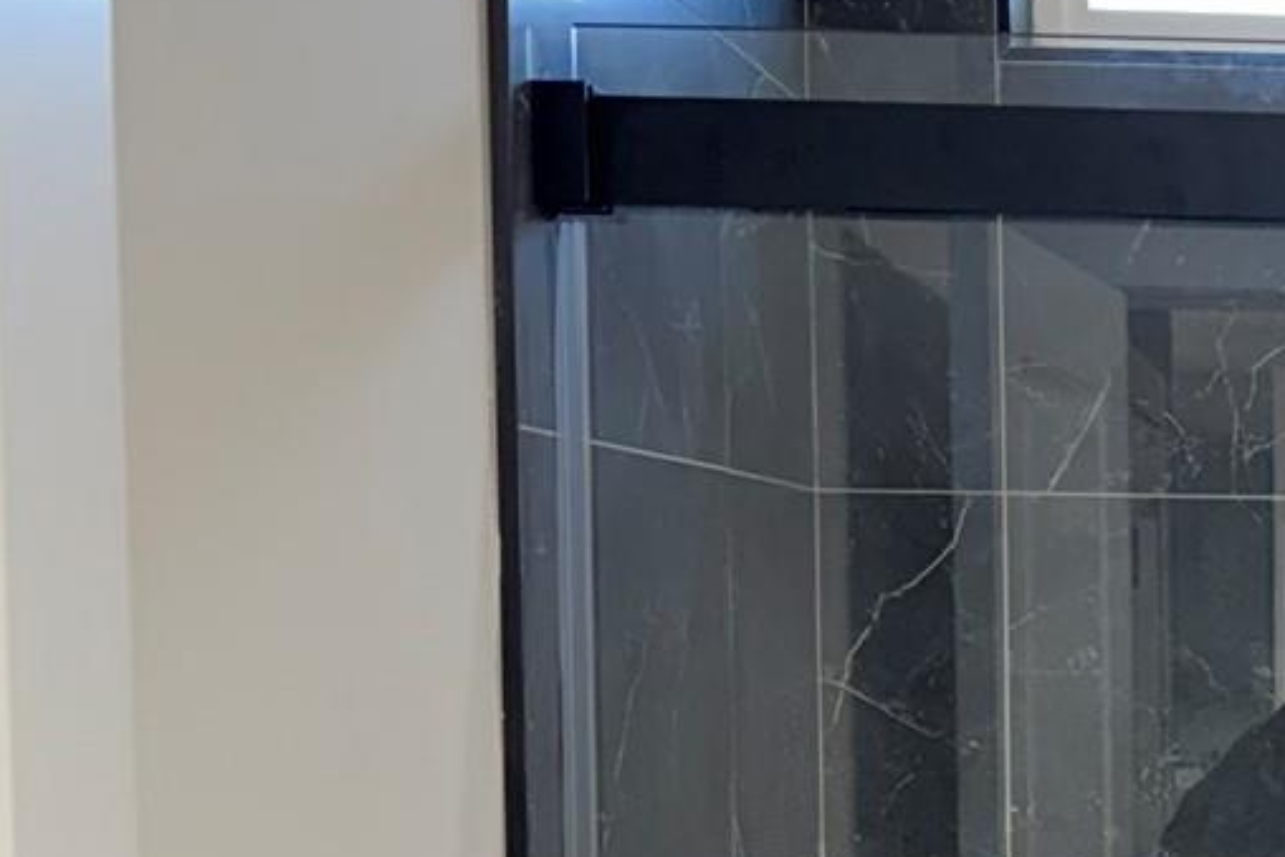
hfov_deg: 17.1
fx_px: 3892
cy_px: 933
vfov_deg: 12.4
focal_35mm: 109
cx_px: 1857
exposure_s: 1/120
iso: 80
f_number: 1.6
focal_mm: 5.96
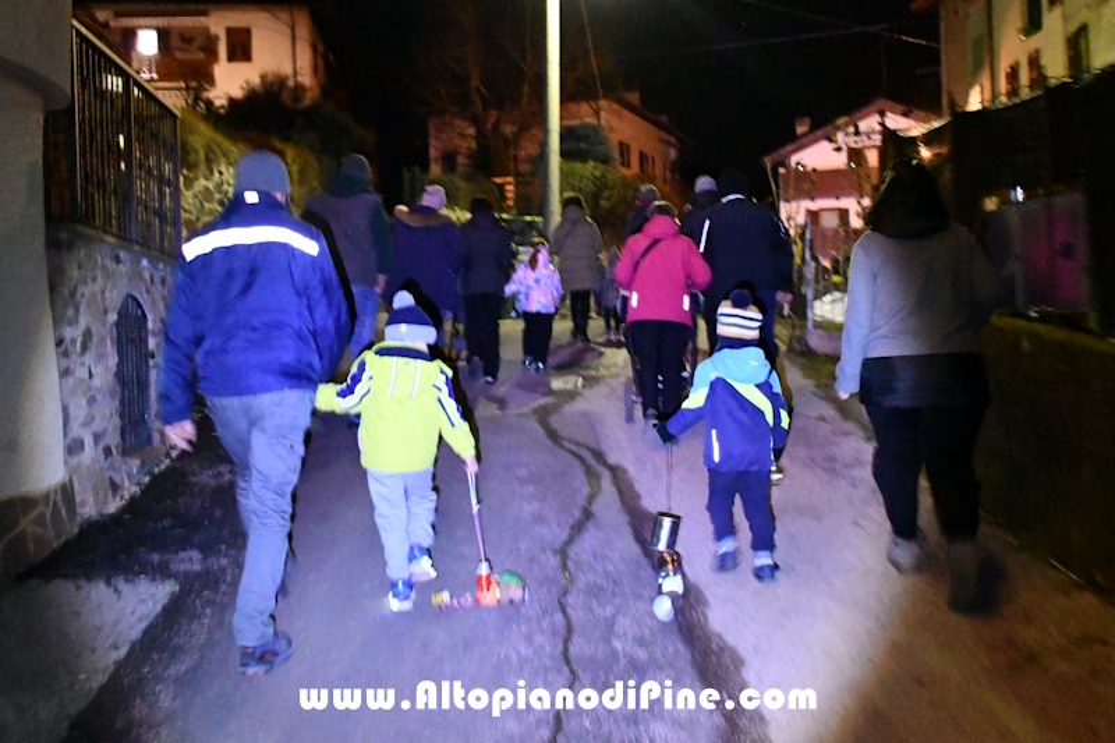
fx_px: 836
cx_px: 558
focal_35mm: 27
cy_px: 372
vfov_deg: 47.9
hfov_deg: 67.4
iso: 12800
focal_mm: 18
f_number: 3.5
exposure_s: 1/20
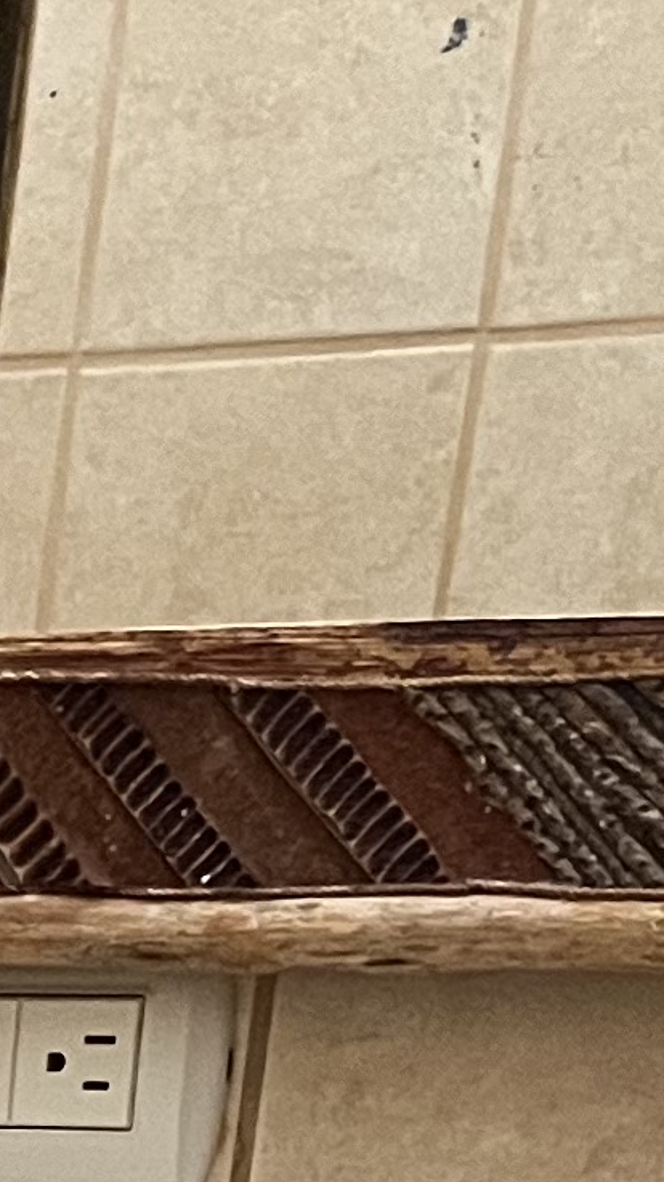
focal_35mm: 155
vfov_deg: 12.4
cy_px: 2269
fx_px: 4857
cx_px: -1551
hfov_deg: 6.8
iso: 640
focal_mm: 5.1
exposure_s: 1/40
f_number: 1.6
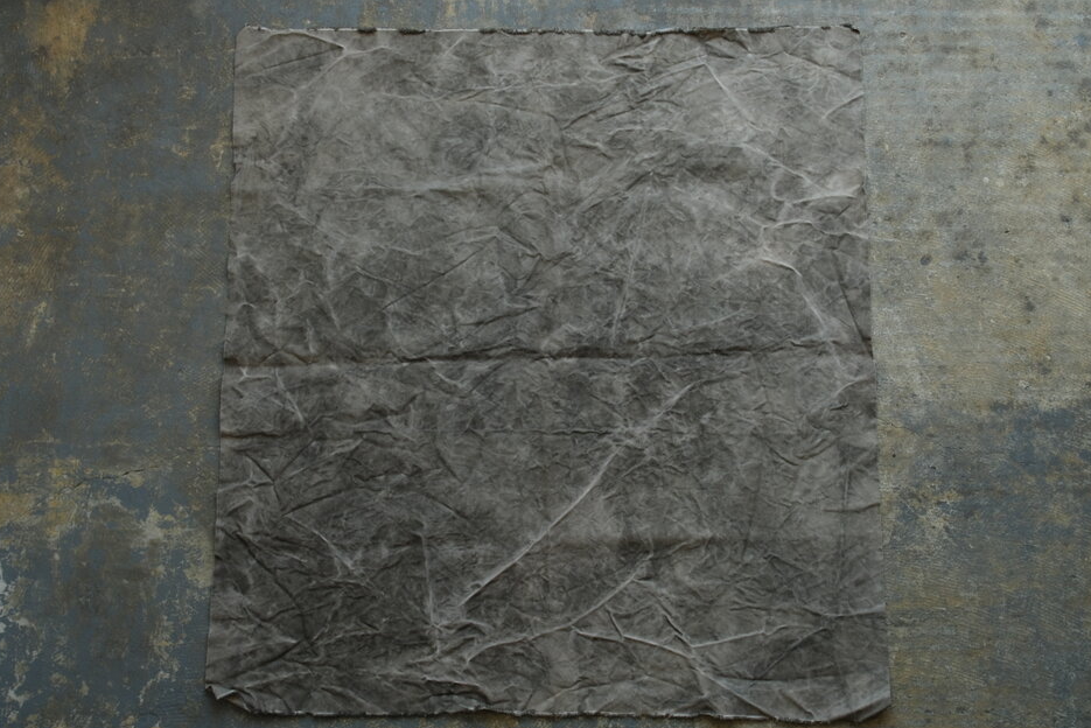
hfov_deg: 49.5
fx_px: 1182
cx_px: 541
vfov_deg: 34.2
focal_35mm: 39
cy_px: 372
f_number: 13
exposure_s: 1/25
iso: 800
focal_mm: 25.4
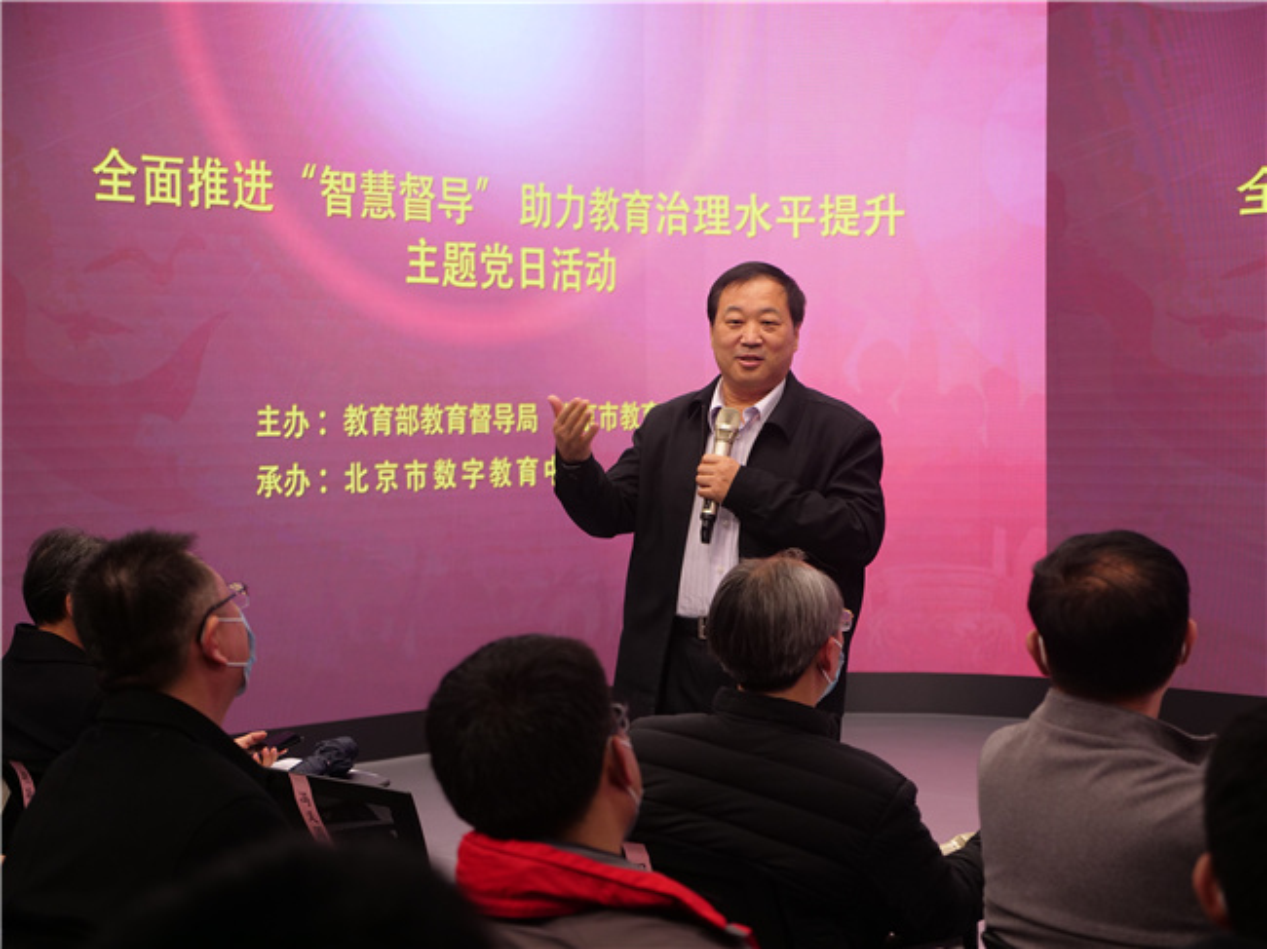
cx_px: 634
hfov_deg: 27.8
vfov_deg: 21.0
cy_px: 474
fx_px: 2561
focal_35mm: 70
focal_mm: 35
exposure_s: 1/125
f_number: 2.8
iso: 400
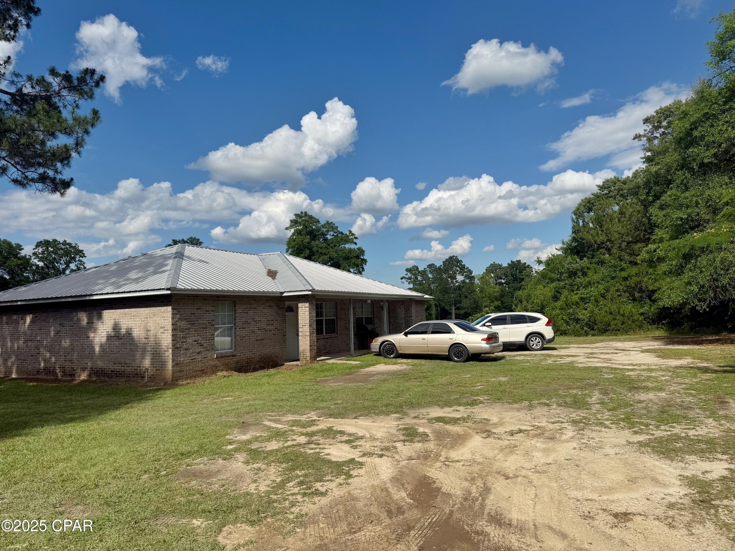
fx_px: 510
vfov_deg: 56.8
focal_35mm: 24
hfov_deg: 71.6
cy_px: 276
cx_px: 368
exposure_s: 1/8130
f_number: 1.78
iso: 80
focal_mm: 6.76
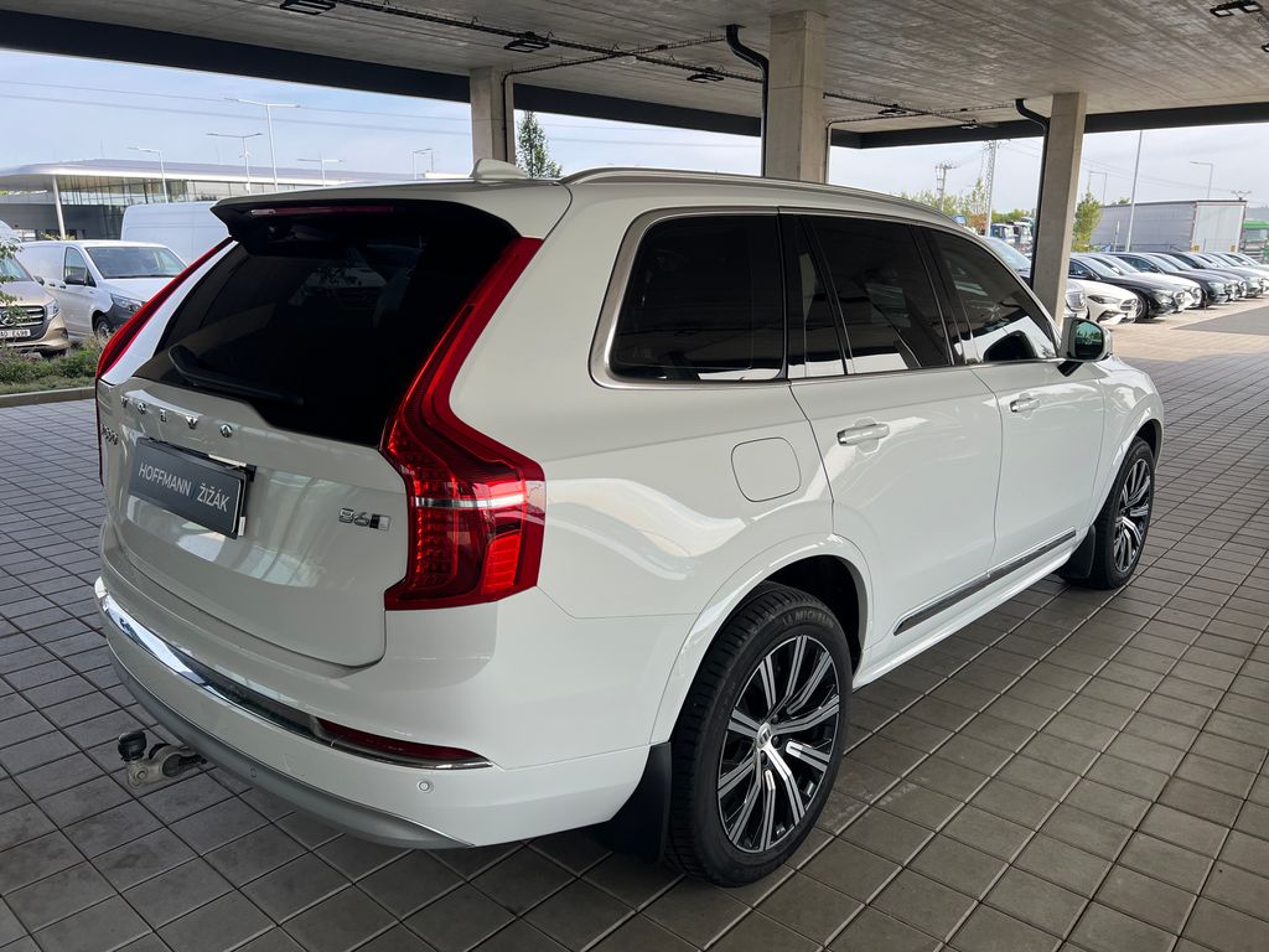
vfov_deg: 53.1
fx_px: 953
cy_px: 476
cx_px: 634
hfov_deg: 67.3
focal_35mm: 26
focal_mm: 5.7
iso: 50
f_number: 1.5
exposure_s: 1/991
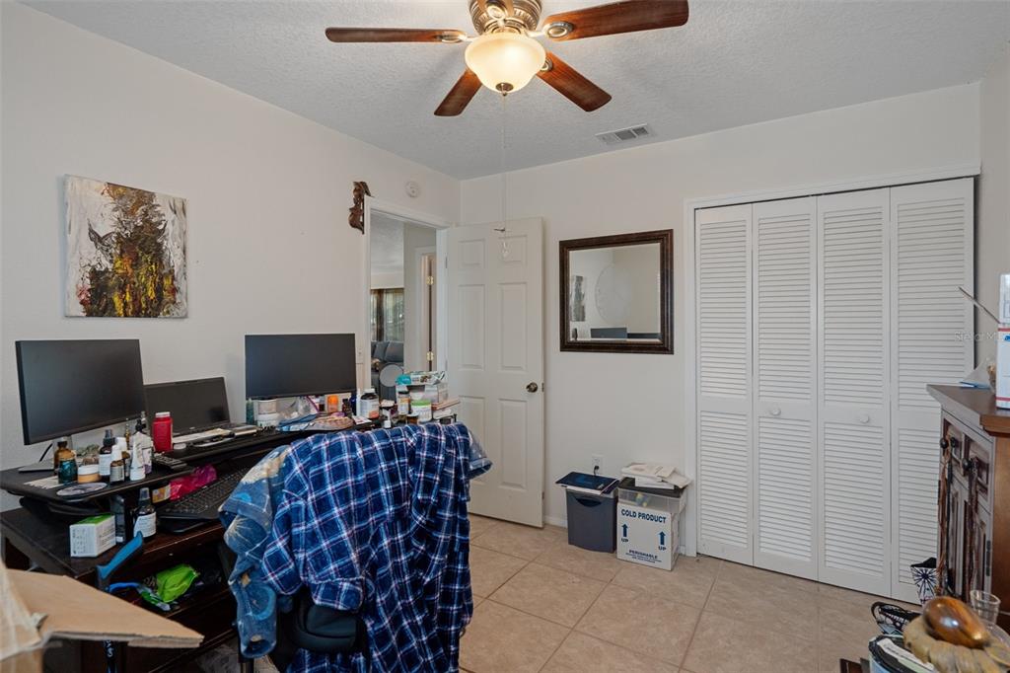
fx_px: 477
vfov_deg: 70.4
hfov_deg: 93.3
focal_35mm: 17
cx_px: 505
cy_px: 336
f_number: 8
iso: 400
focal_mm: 17
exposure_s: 1/2.5
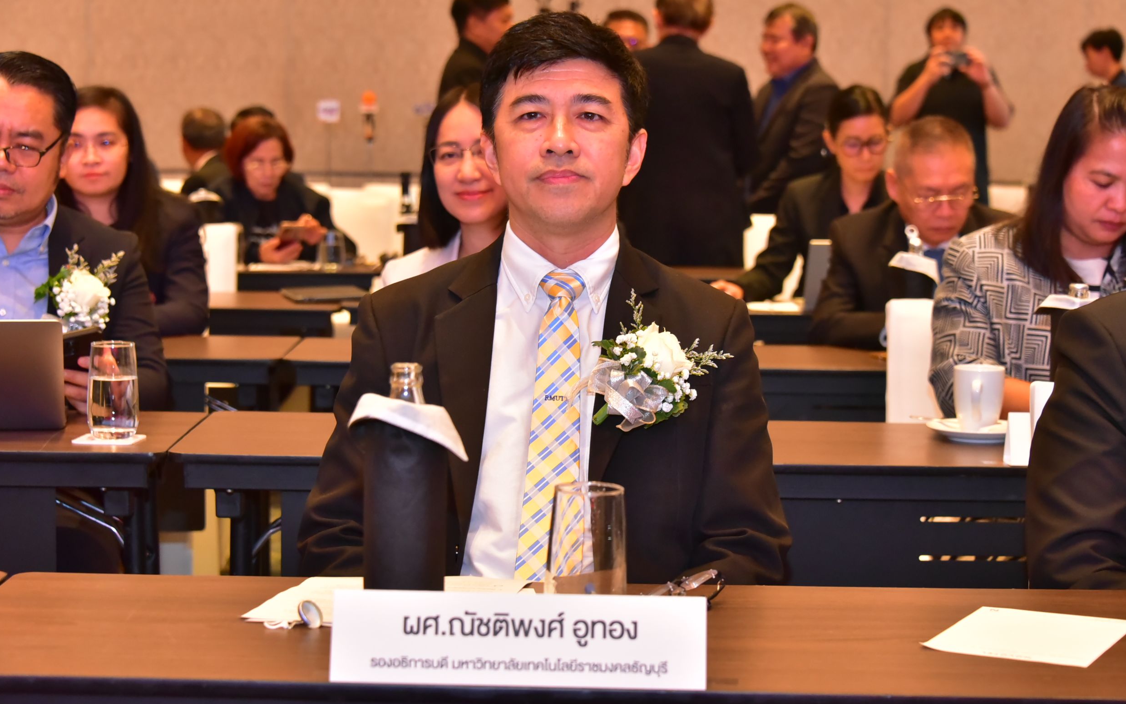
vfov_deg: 17.6
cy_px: 326
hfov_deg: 27.8
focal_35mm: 74
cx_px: 564
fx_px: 2271
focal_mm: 72
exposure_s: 1/125
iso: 5000
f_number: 6.3
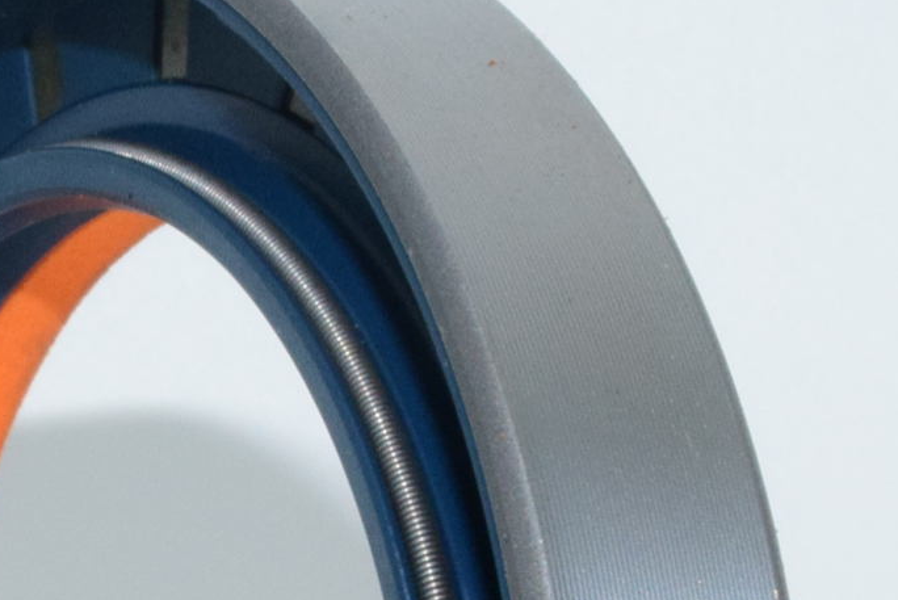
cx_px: 181
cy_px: 846
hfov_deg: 9.8
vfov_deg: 6.5
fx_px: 5241
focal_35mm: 210
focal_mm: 32
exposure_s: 1/60
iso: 1600
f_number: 29
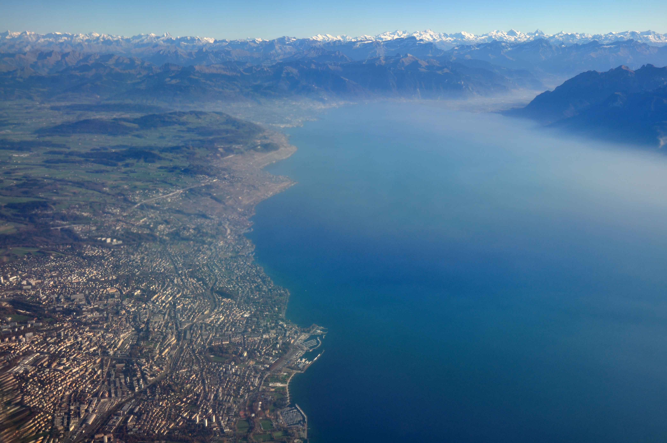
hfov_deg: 51.3
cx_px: 334
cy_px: 222
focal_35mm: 38
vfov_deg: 35.4
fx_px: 694
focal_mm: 25
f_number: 10
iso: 200
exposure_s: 1/200
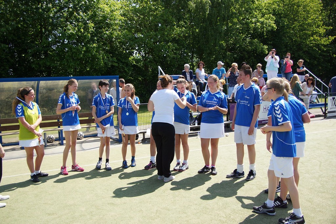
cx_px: 168
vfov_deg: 39.9
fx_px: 308
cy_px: 112
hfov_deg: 57.2
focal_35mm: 33
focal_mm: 22
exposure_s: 1/800
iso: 160
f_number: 4
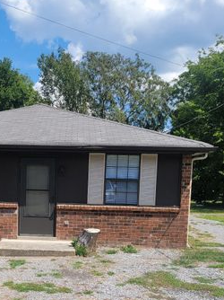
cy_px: 210
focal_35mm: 52
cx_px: 46
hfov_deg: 27.5
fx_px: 449
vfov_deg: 36.3
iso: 40
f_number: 1.8
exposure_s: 1/2503
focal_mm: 5
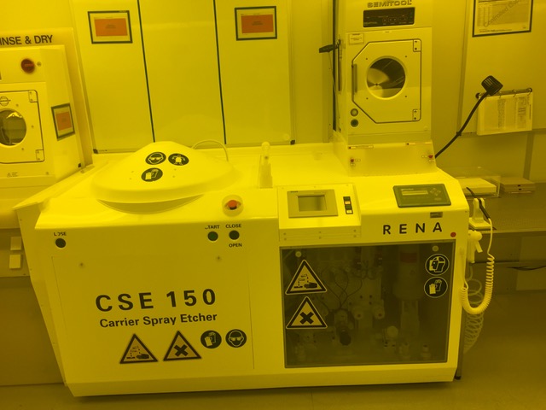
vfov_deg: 48.2
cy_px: 205
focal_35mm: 29
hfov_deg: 61.7
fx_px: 457
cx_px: 273
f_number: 2.2
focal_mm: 4.15
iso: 40
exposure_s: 1/50
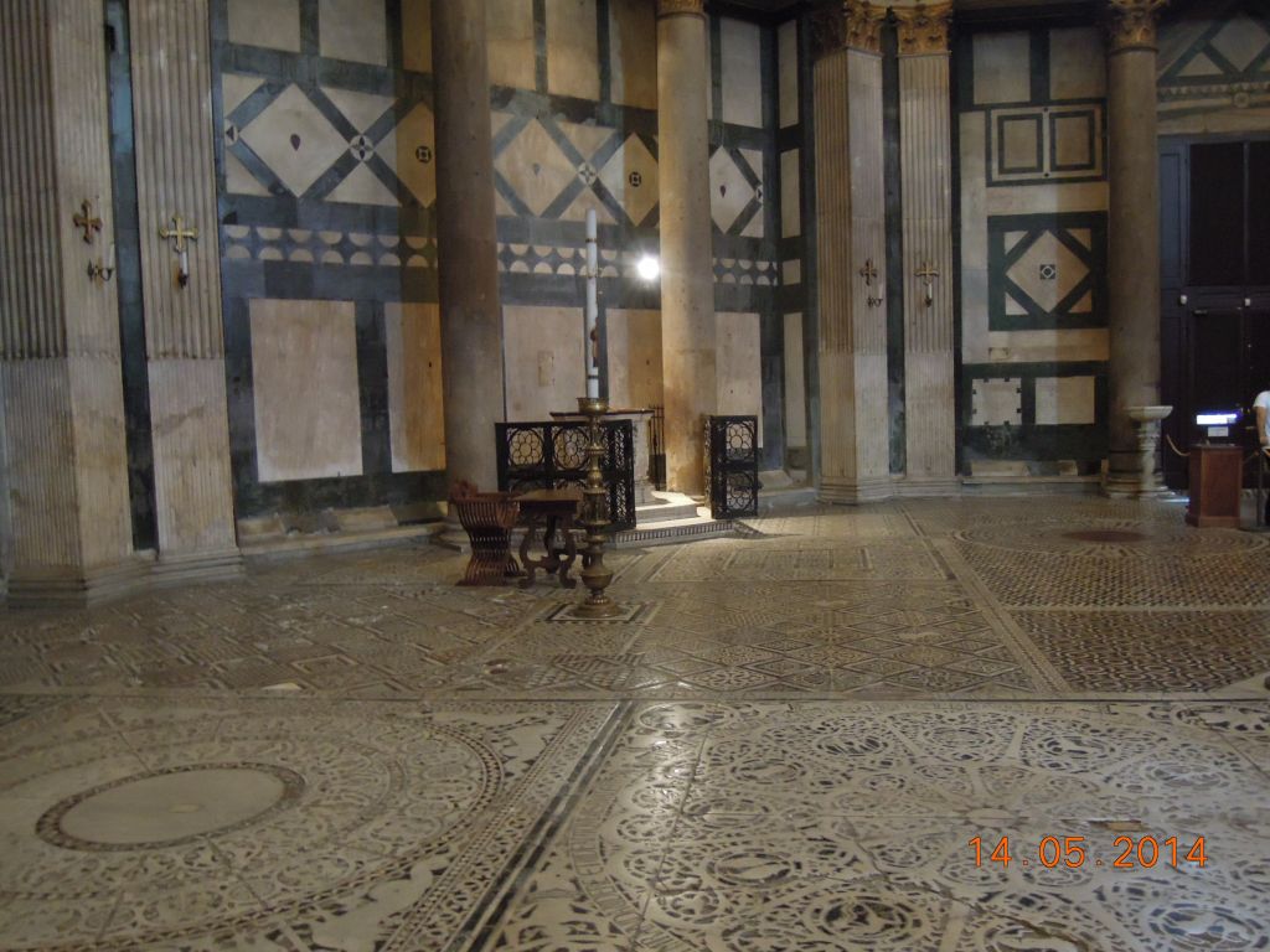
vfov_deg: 45.4
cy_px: 476
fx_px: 1137
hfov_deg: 58.4
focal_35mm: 31
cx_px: 635
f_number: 2.4
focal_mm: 5.5
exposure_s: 1/8
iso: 800
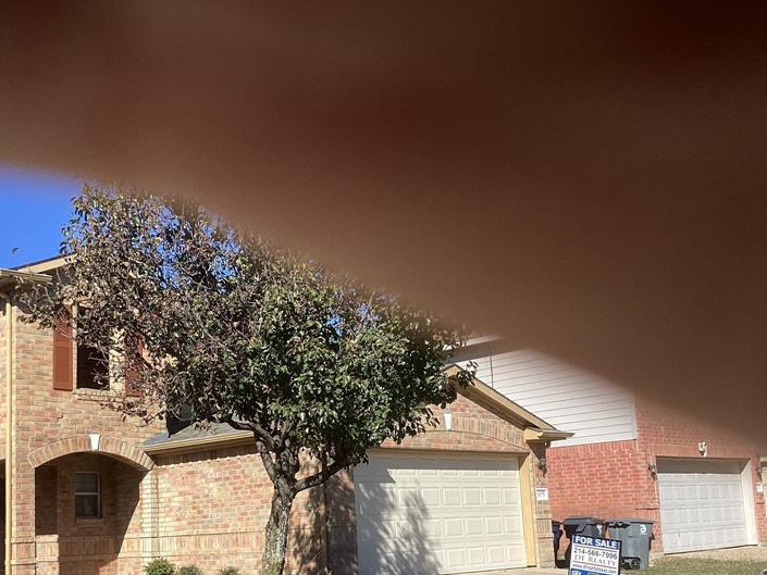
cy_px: 403
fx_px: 997
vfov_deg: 31.8
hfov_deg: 41.8
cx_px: 286
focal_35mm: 45
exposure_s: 1/1199
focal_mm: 3.3
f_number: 2.4
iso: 25
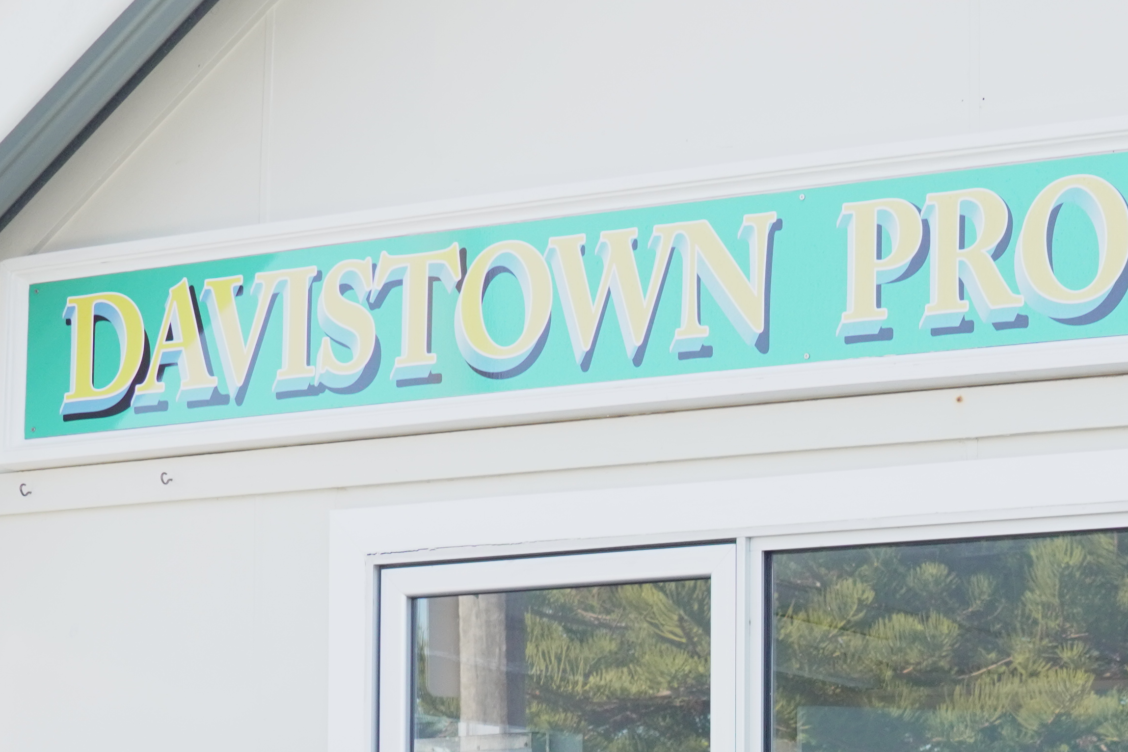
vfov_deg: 14.2
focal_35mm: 94
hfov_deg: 21.2
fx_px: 2945
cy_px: 868
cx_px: 1010
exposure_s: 1/200
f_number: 5
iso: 400
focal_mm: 24
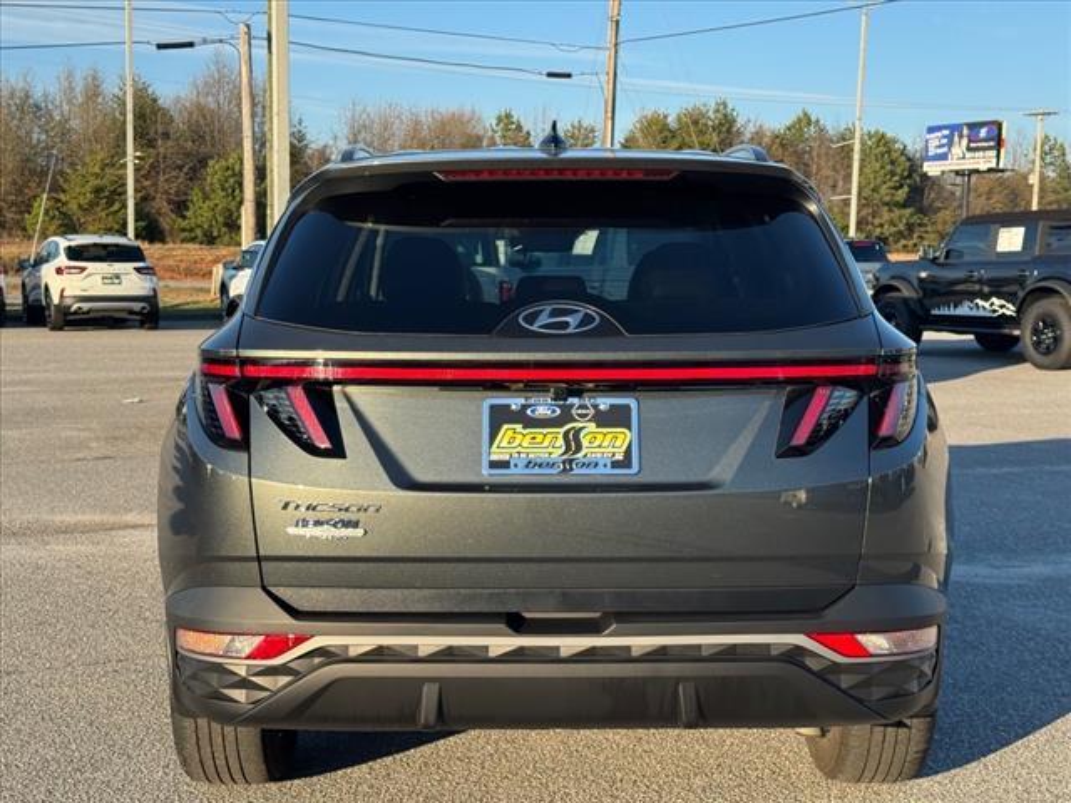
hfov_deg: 39.7
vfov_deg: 30.3
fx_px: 1485
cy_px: 402
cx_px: 536
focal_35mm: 48
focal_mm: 6.76
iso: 64
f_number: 1.78
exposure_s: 1/1427
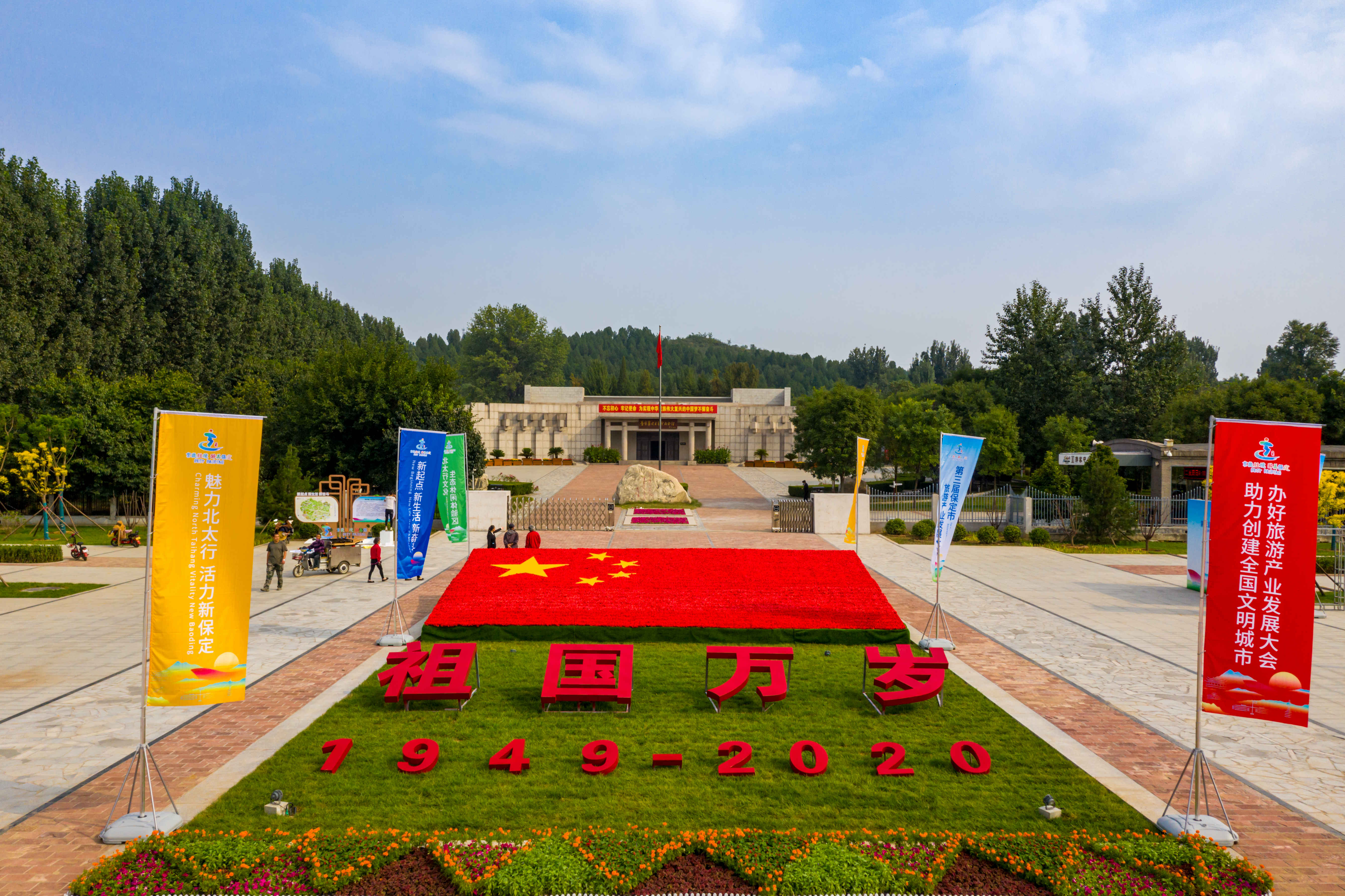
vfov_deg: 46.4
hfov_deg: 65.5
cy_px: 448
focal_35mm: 28
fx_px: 1046
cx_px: 672
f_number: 5.6
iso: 100
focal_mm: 10.26
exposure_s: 1/800
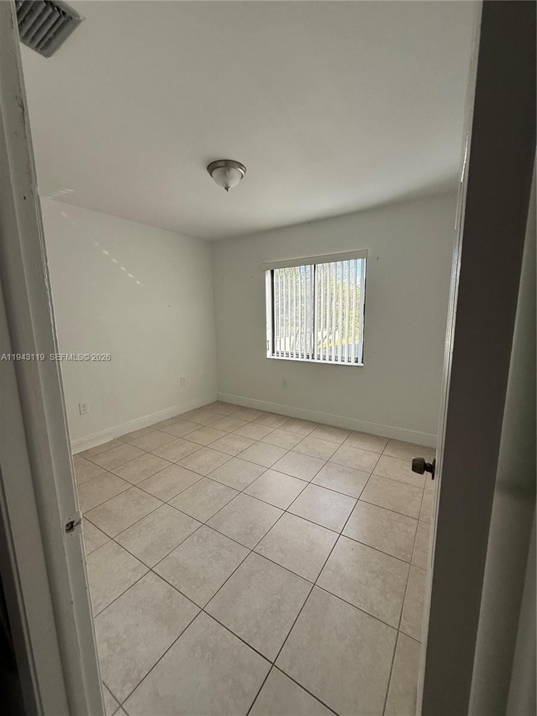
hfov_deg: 85.7
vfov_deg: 102.1
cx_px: 268
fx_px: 290
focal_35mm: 14
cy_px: 358
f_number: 2.2
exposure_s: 1/155
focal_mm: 2.22
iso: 64
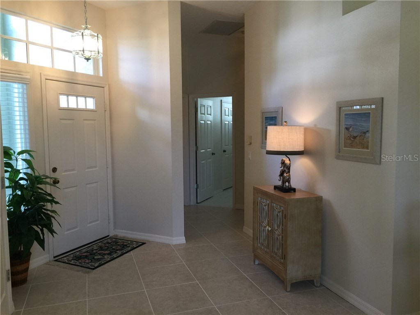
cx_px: 210
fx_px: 352
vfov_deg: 48.2
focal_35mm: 29
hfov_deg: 61.7
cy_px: 158
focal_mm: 4.15
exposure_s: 1/30
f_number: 2.2
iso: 50
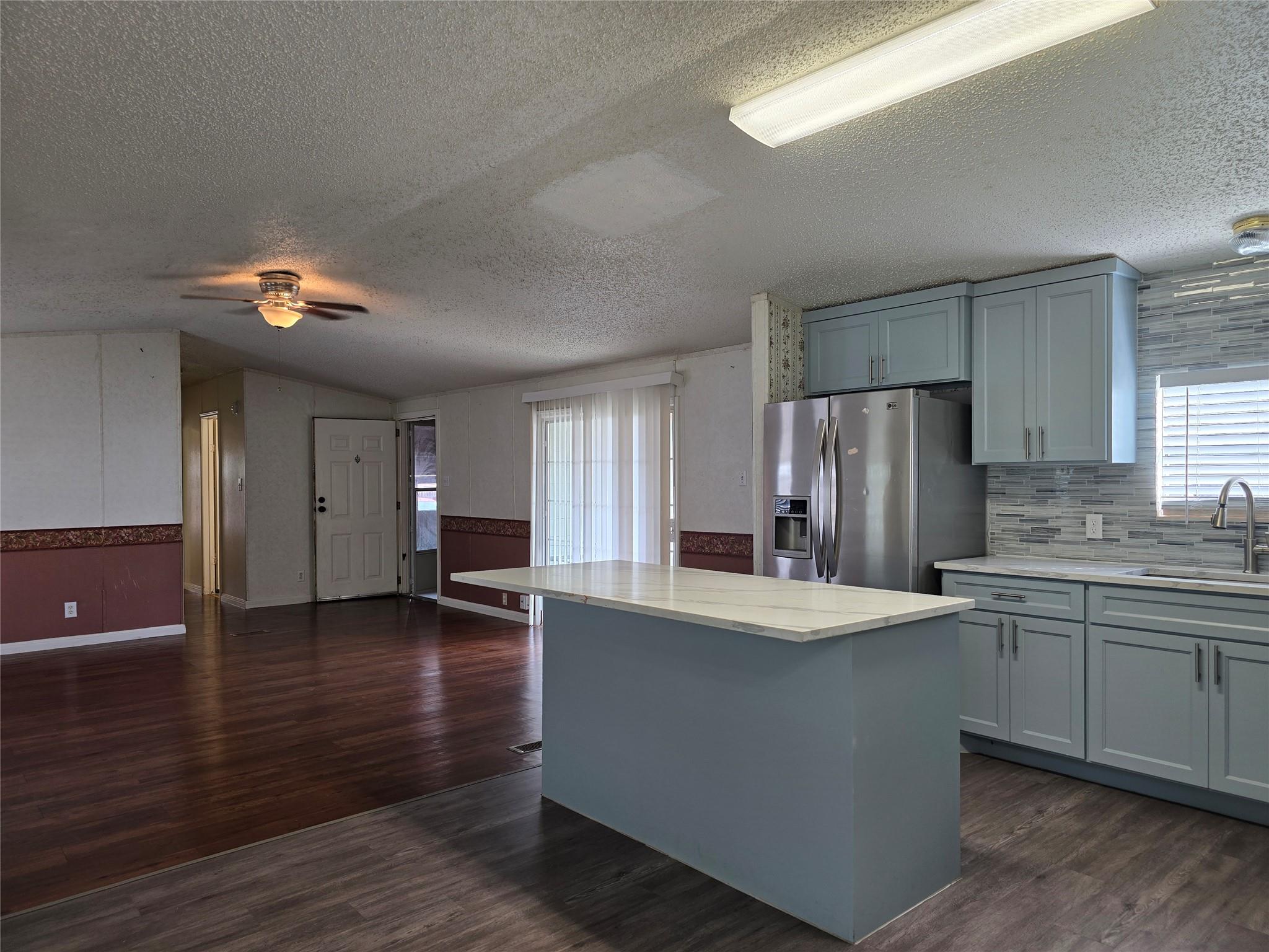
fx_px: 843
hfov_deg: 73.9
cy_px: 476
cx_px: 634
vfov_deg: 58.9
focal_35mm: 23
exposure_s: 1/50
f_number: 1.7
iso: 40
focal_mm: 6.3
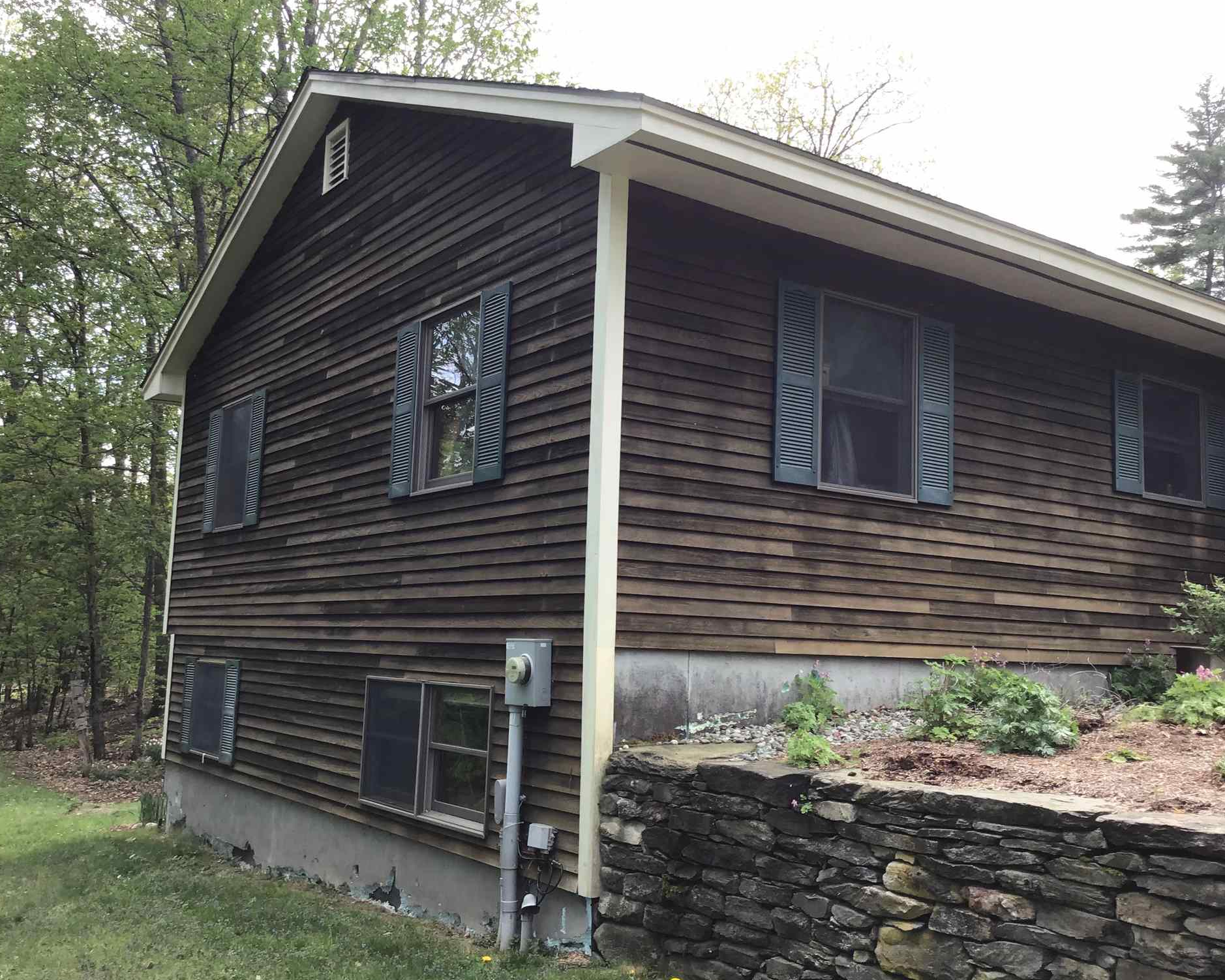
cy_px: 500
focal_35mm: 33
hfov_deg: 54.2
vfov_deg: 44.5
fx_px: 1196
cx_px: 600
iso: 25
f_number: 2.4
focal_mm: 3.3
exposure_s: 1/190
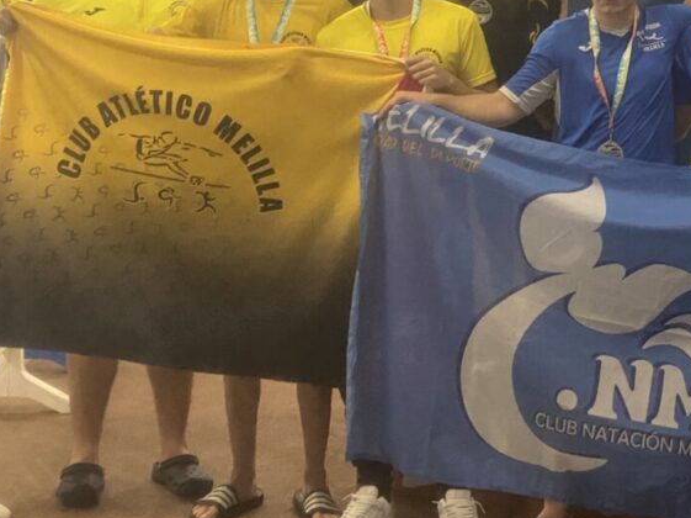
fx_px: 1895
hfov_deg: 20.5
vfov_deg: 15.4
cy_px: 109
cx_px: 507
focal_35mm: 95
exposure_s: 1/50
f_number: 2
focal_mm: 6
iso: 320
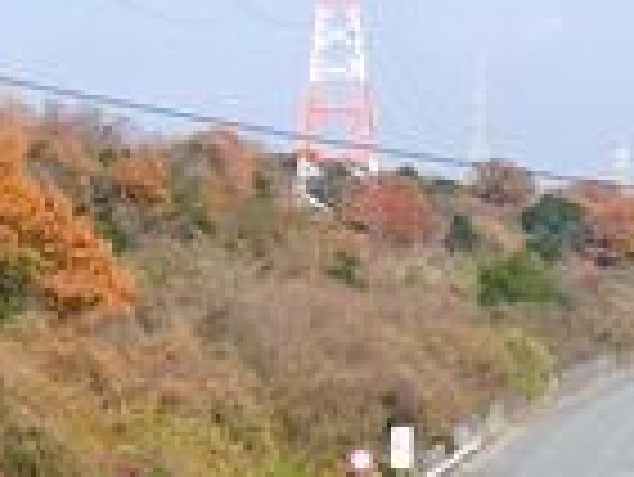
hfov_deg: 11.2
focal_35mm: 174
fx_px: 3190
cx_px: 724
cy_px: 382
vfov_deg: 8.5
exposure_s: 1/500
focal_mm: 7.3
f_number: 3.9
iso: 80
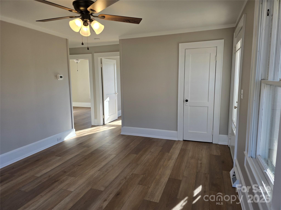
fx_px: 187
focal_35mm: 23
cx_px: 140
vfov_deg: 58.9
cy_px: 105
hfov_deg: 73.9
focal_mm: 6.3
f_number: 1.7
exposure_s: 1/120
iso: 40
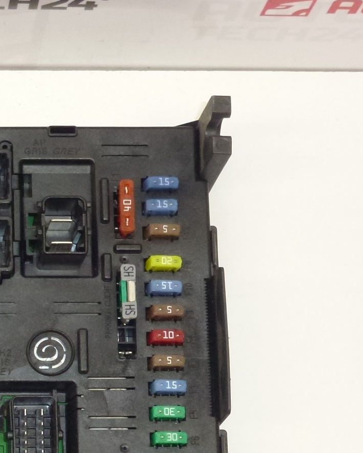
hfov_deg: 12.8
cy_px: 343
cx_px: -98
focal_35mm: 117
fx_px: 1570
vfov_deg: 16.3
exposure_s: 1/125
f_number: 4.3
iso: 400
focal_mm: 9.4
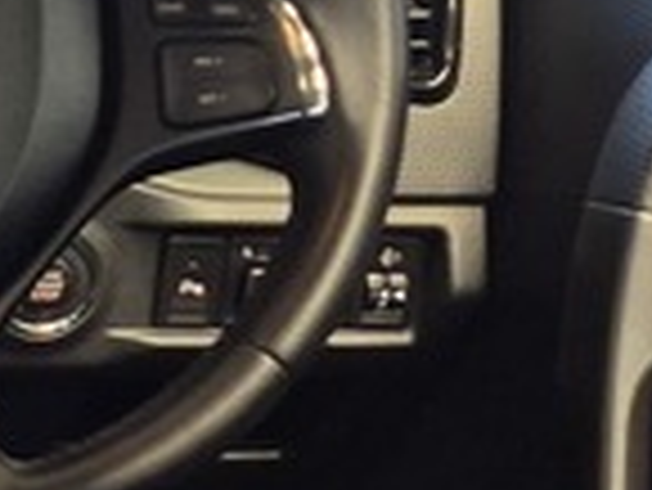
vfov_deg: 9.2
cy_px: 216
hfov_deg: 10.0
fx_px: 3054
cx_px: -1102
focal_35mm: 162
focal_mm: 5.4
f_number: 1.8
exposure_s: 1/100
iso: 200
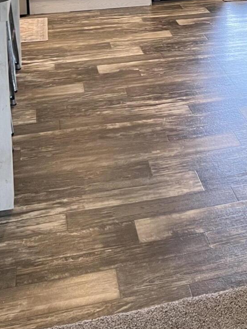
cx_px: 271
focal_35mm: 71
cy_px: -51
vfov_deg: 25.1
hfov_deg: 19.8
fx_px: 675
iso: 100
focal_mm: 5.7
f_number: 1.5
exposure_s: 1/60
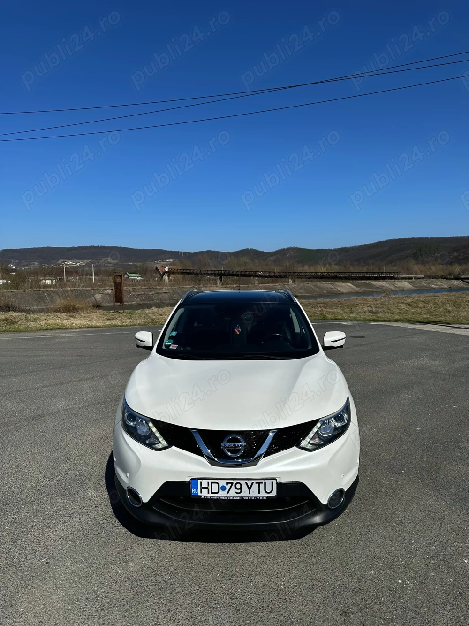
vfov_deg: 71.6
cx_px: 234
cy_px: 313
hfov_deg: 56.8
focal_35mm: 24
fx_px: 434
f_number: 1.78
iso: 80
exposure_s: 1/8929
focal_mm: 6.86
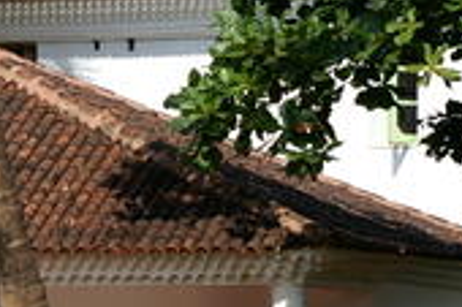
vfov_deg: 2.4
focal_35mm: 566
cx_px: -19
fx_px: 7257
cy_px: 459
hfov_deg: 3.6
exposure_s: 1/640
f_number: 8
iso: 200
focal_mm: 100
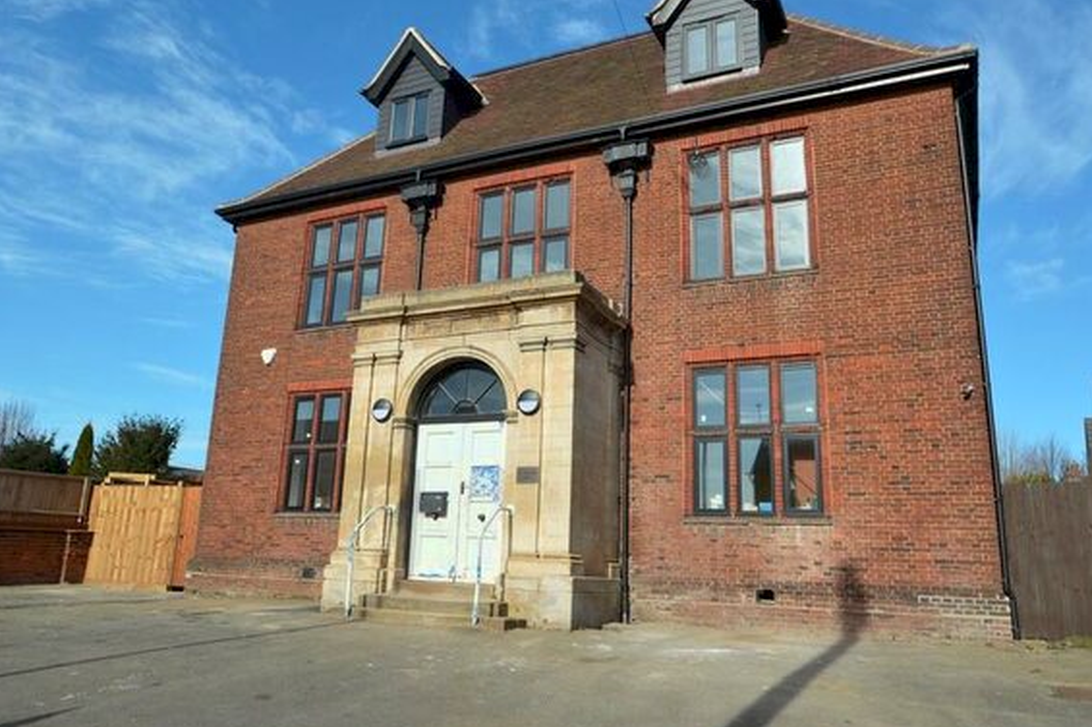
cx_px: 535
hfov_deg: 69.4
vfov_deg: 49.5
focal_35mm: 26
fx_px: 788
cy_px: 338
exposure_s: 1/200
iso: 100
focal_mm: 14
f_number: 7.1
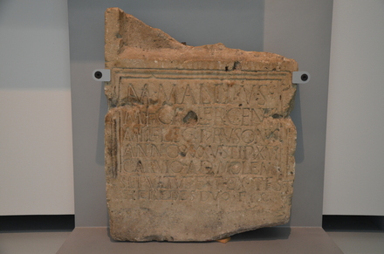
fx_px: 415
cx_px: 192
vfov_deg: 34.0
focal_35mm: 39
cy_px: 127
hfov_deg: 49.7
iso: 800
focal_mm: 26
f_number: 4
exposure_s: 1/50
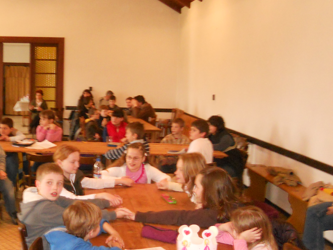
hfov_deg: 38.4
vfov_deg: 30.2
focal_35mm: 48
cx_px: 76
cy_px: 109
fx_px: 462
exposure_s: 1/25
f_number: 3.2
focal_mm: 4.9
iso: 400
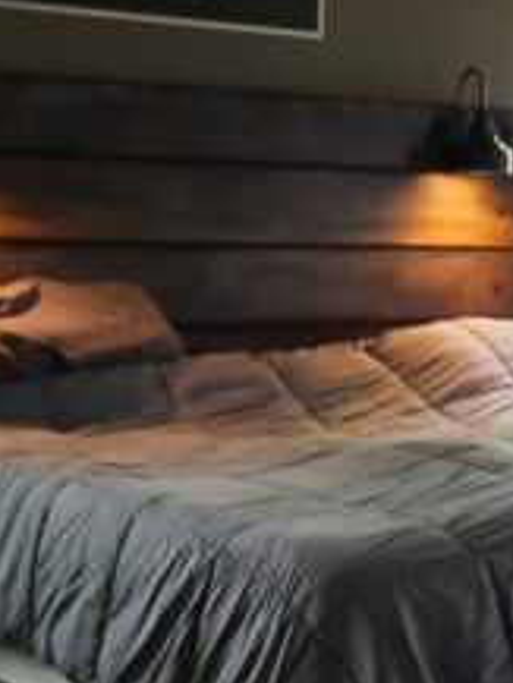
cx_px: 444
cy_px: 777
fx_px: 1816
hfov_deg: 15.9
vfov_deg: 20.2
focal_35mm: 92
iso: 640
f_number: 2
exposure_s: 1/24
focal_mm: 4.6
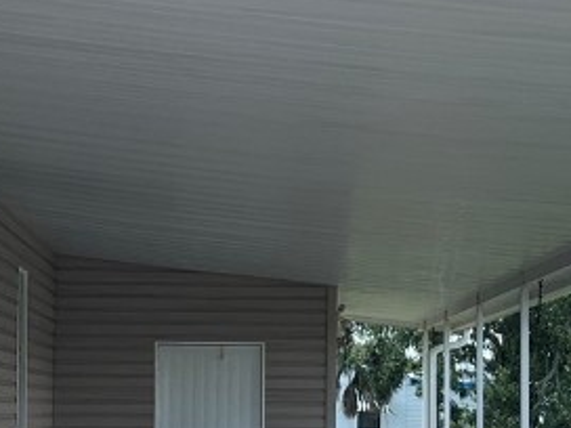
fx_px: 1617
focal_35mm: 98
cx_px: 271
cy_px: 388
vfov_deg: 14.9
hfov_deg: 20.0
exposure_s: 1/615
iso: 50
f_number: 1.6
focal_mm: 5.1
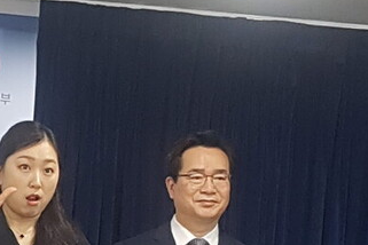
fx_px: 644
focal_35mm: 63
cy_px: 234
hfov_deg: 28.8
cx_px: -41
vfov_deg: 21.0
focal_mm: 4.2
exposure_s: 1/60
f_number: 1.7
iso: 80
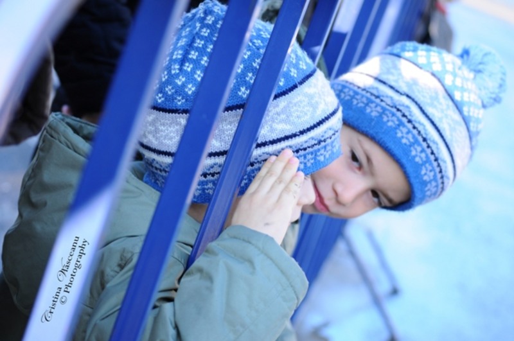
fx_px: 1176
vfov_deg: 16.5
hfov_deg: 24.7
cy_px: 170
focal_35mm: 82
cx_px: 257
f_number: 5.6
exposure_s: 1/125
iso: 200
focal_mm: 55
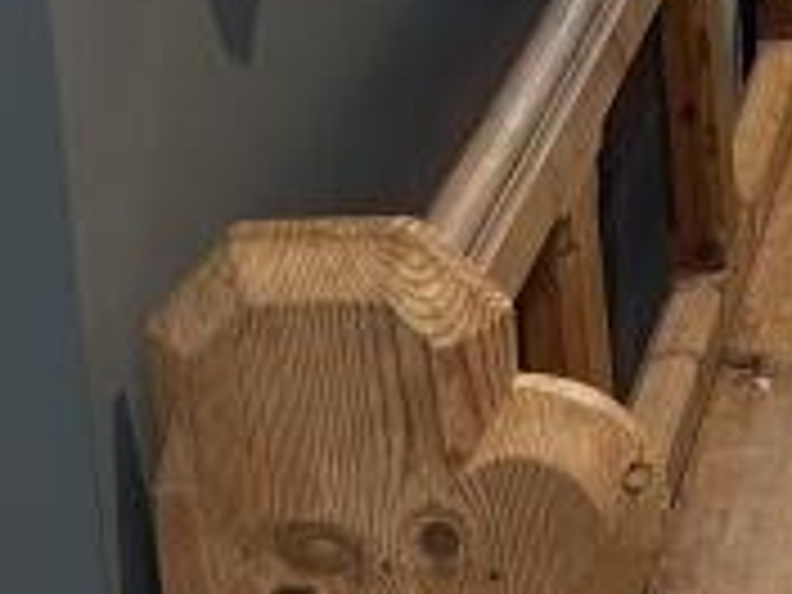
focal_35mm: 151
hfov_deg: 12.4
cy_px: -284
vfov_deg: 9.6
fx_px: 3455
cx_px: 1206
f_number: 1.6
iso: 80
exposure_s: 1/50
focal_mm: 5.96
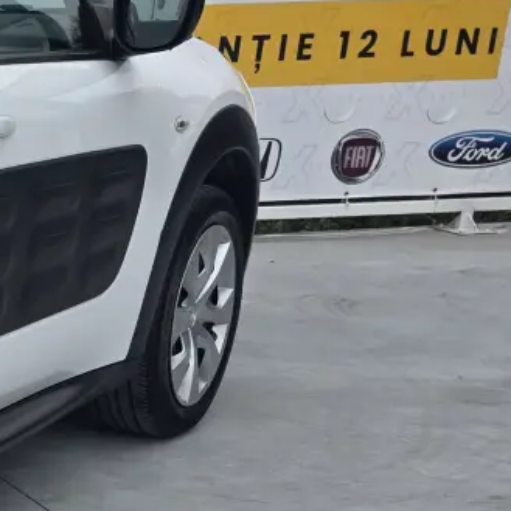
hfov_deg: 14.8
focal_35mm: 89
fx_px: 1486
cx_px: -601
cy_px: 374
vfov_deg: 19.4
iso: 80
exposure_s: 1/1610
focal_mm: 6.3
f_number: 1.7
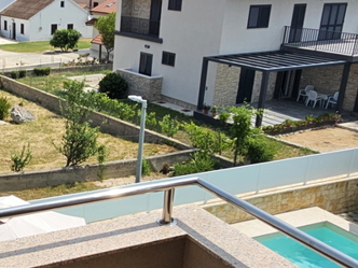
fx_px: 486
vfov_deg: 30.9
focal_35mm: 47
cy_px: 139
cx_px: 27
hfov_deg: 37.4
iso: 50
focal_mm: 2.2
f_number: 2.2
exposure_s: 1/2843
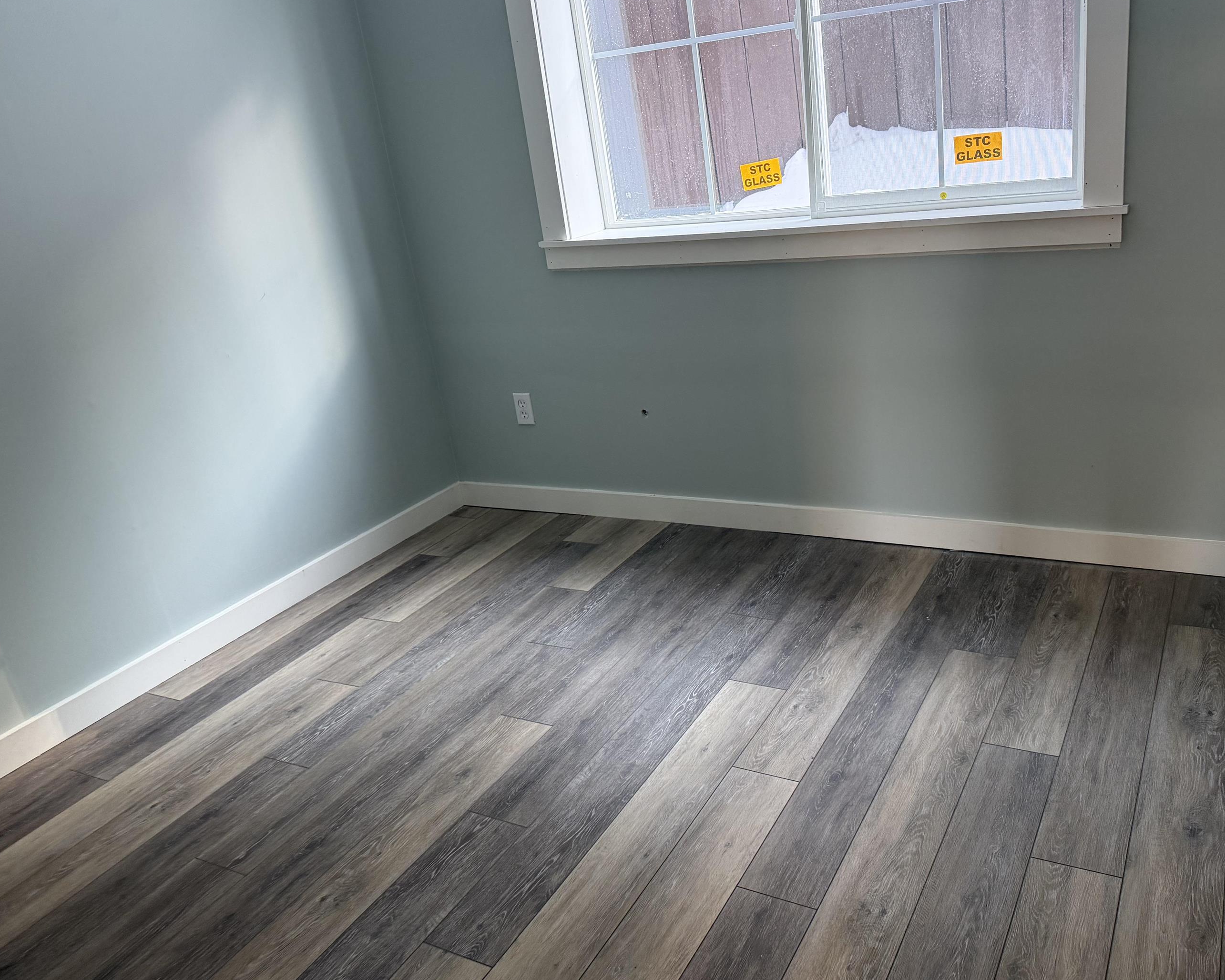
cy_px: 474
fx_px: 1015
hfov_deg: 62.0
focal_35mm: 28
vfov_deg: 51.5
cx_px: 687
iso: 250
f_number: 1.78
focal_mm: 6.76
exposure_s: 1/120
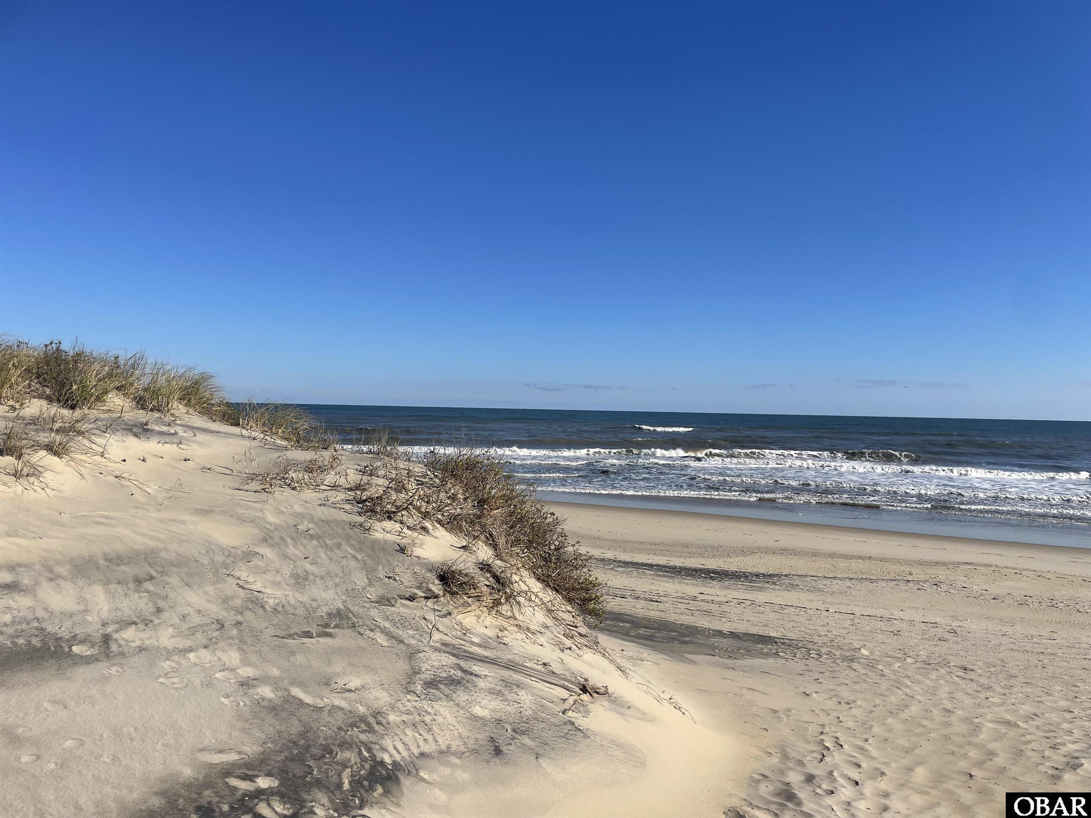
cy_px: 409
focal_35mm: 26
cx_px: 546
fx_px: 819
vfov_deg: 53.1
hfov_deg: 67.3
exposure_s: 1/6494
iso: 32
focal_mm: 4.2
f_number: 1.6
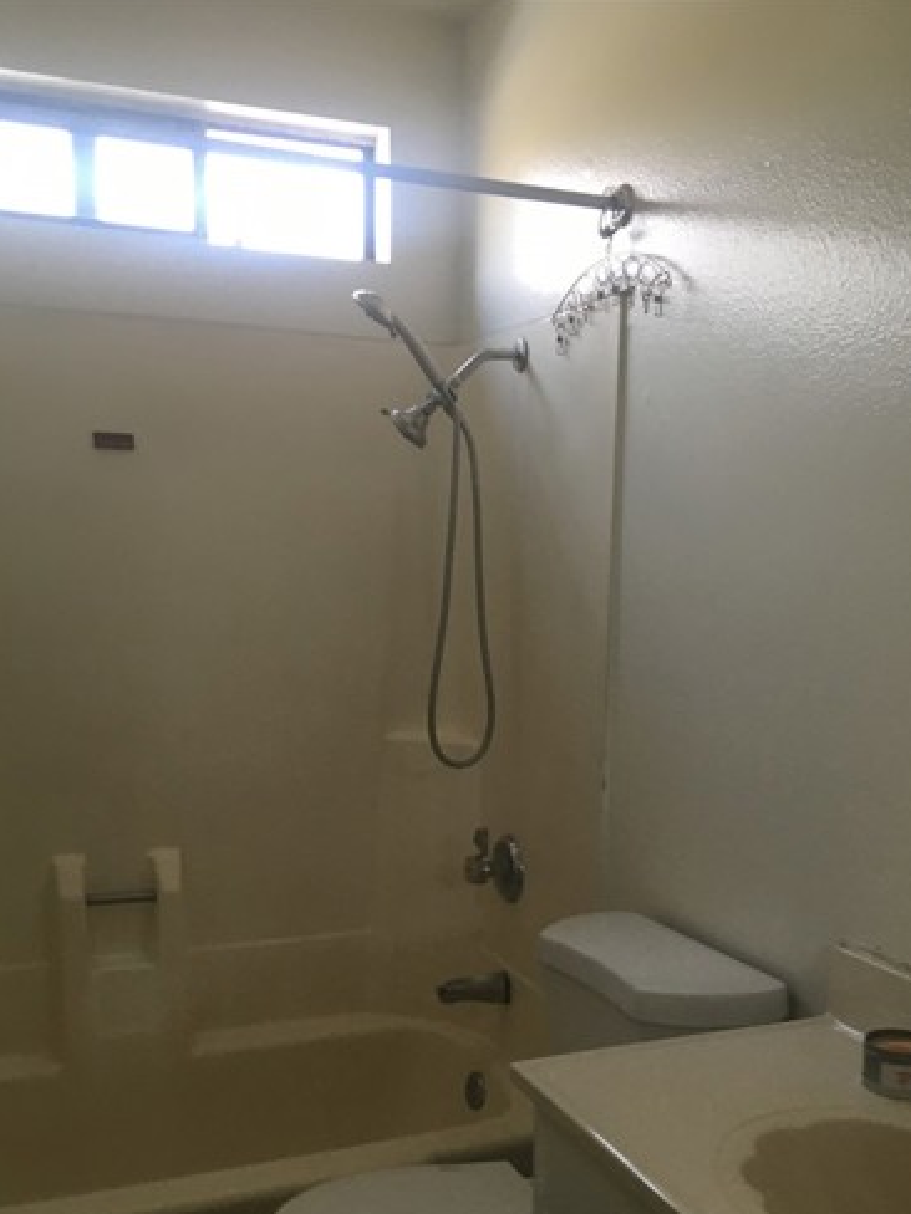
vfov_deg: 48.3
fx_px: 1333
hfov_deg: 37.7
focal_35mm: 38
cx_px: 510
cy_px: 794
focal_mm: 4.15
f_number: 2.2
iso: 64
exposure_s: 1/30
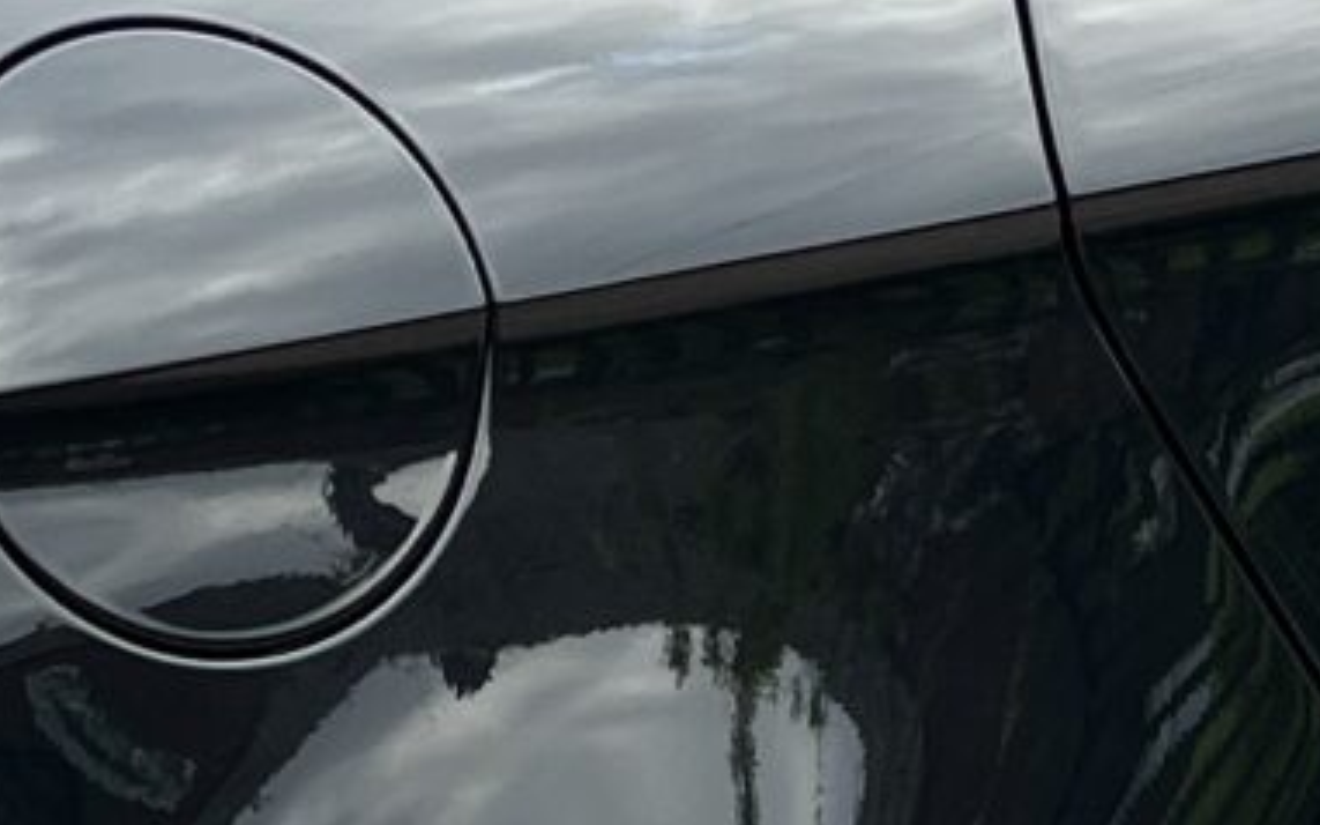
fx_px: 6654
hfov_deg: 11.3
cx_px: 586
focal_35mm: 185
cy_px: 551
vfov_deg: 7.1
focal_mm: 5.7
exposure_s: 1/887
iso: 50
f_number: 1.5
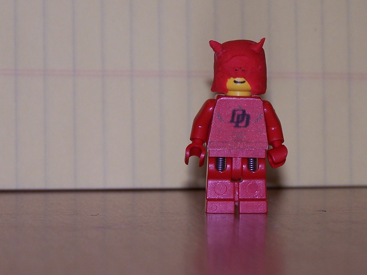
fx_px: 1835
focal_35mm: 173
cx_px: 232
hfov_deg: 11.4
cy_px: 91
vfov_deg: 8.6
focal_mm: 17.5
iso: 80
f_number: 3.2
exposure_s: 1/90
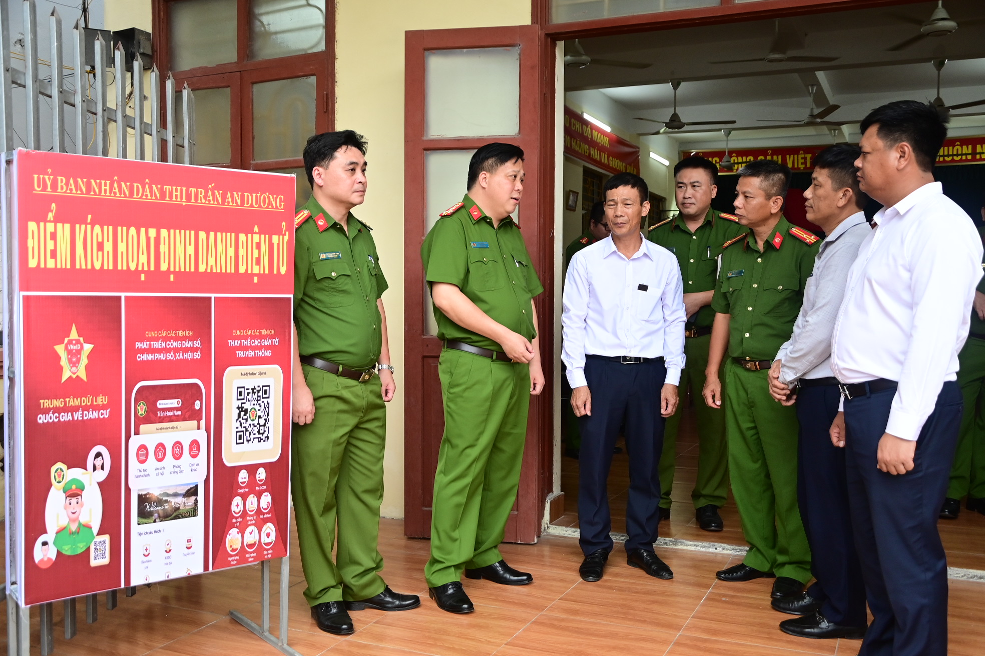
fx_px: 903
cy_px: 328
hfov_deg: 57.2
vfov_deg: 40.0
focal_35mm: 33
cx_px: 492
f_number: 4
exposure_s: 1/200
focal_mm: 22
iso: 640
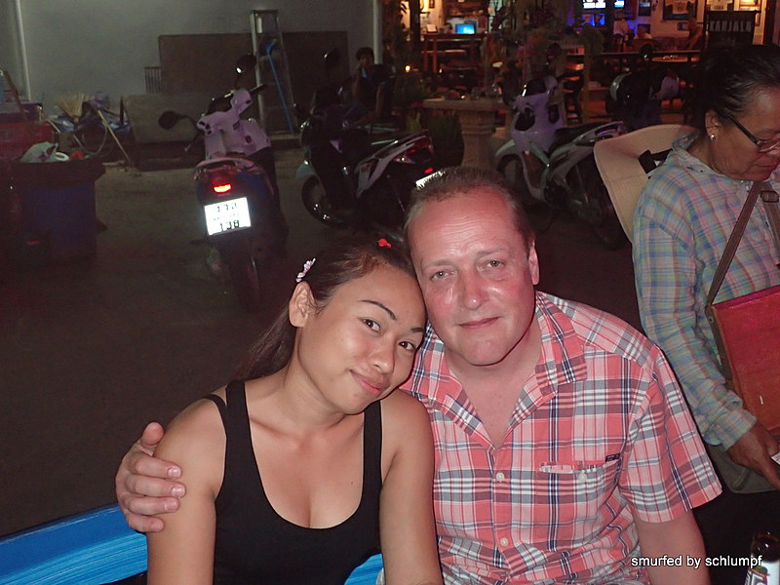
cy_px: 292
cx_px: 390
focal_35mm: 40
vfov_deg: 36.0
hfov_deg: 46.8
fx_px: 901
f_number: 2.8
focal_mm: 7.34
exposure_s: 1/40
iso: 640
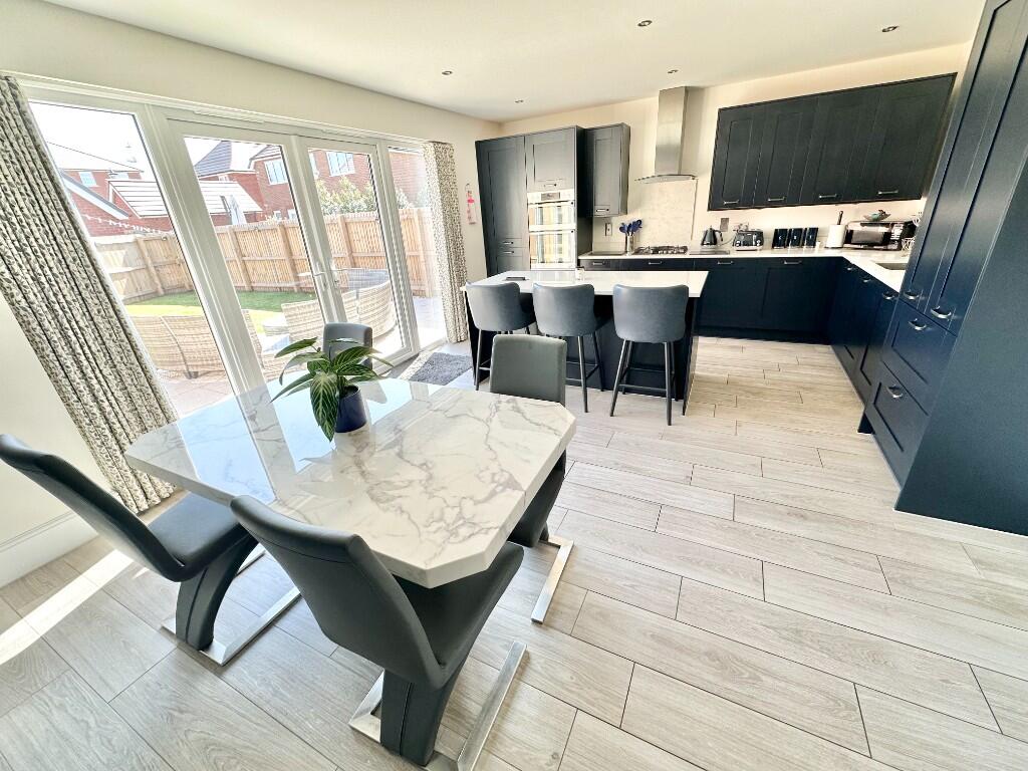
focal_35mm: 14
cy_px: 386
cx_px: 514
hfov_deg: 102.1
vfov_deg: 85.7
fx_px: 416
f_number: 2.2
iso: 64
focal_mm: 2.22
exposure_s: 1/99
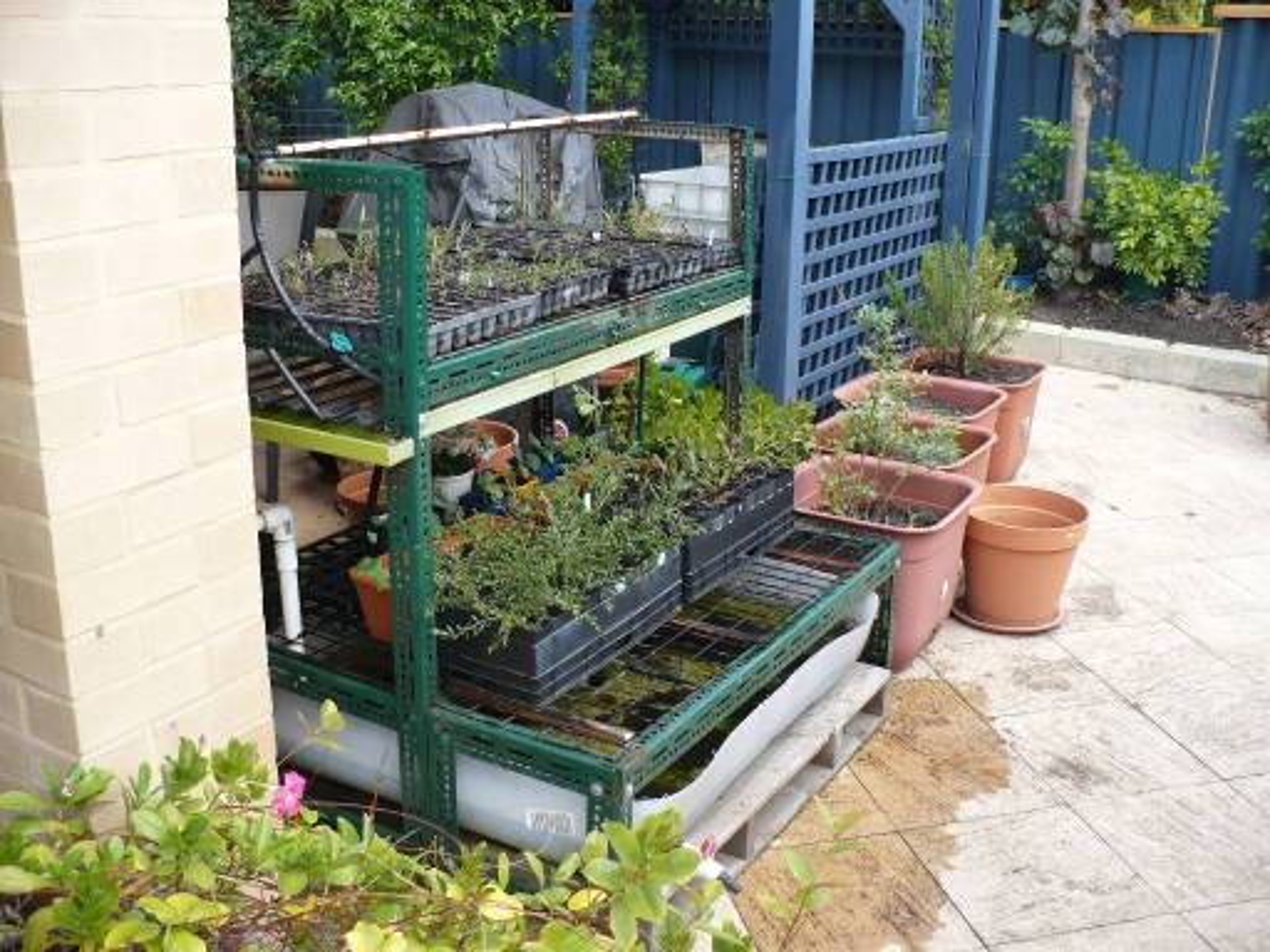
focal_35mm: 37
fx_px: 1357
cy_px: 476
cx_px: 635
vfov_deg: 38.7
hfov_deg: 50.1
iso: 100
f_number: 2.8
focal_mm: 6.1
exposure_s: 1/200
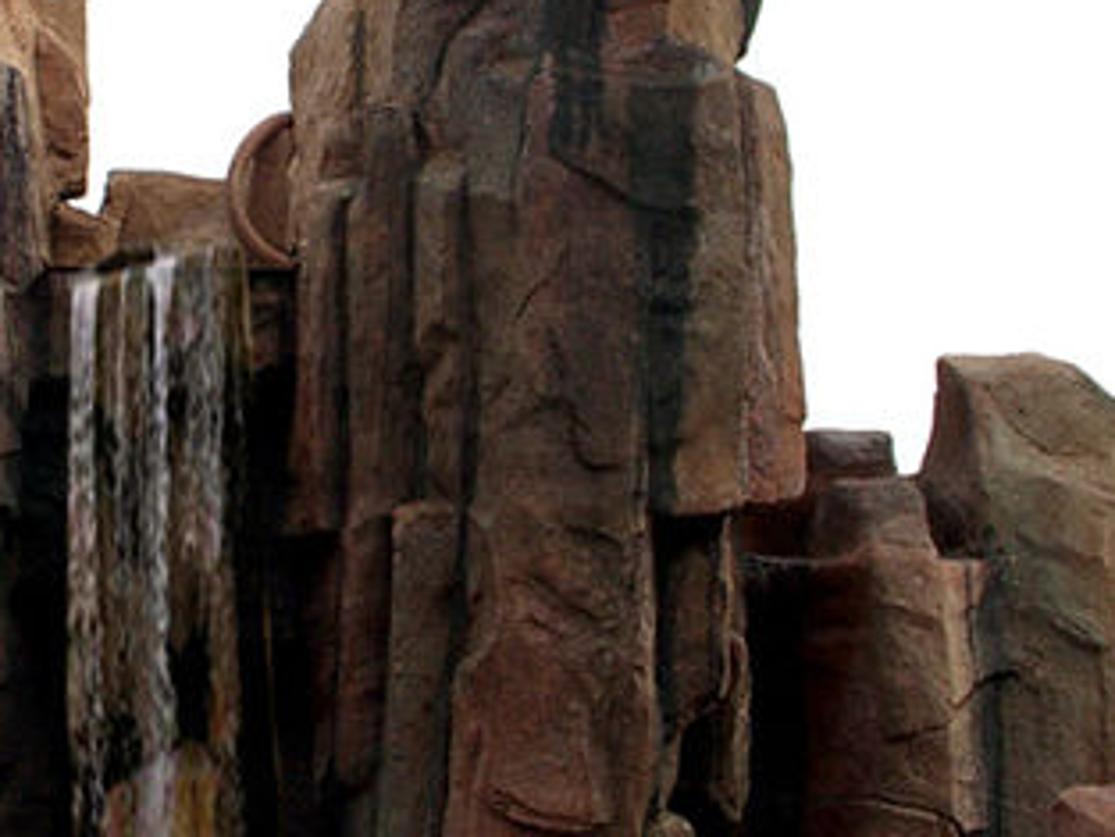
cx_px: 278
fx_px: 3158
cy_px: 267
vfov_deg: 15.1
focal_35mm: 98
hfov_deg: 19.9
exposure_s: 1/125
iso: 100
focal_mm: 7.5
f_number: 6.2
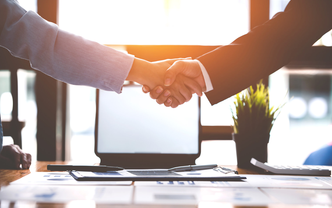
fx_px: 977
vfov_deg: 12.1
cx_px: 167
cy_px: 98
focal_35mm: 108
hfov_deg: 19.3
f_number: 2.8
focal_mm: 105
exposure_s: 1/200
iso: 125
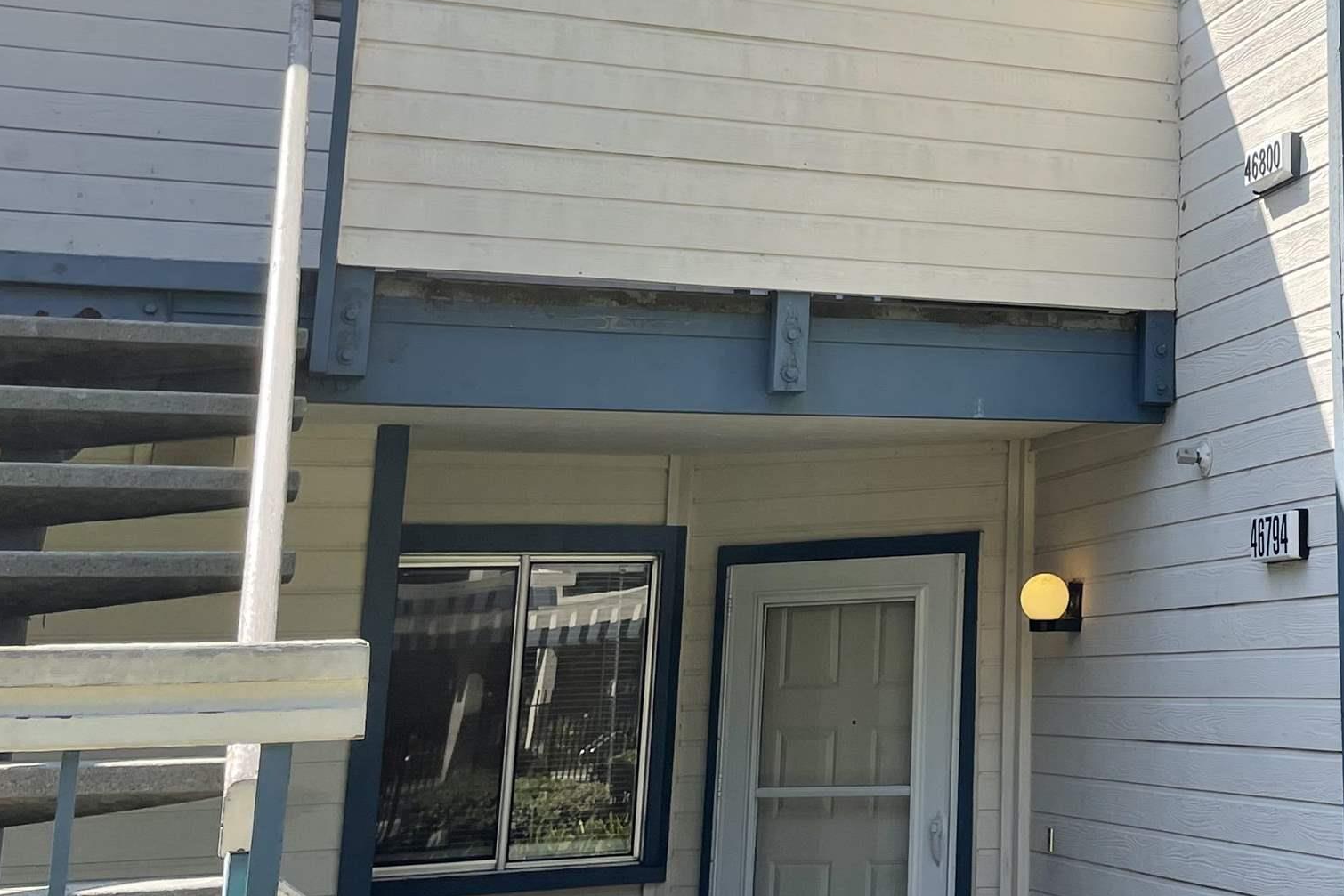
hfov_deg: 33.3
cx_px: 1335
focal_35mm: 55
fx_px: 2053
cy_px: 157
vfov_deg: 24.2
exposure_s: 1/1553
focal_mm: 4.2
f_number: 1.6
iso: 32
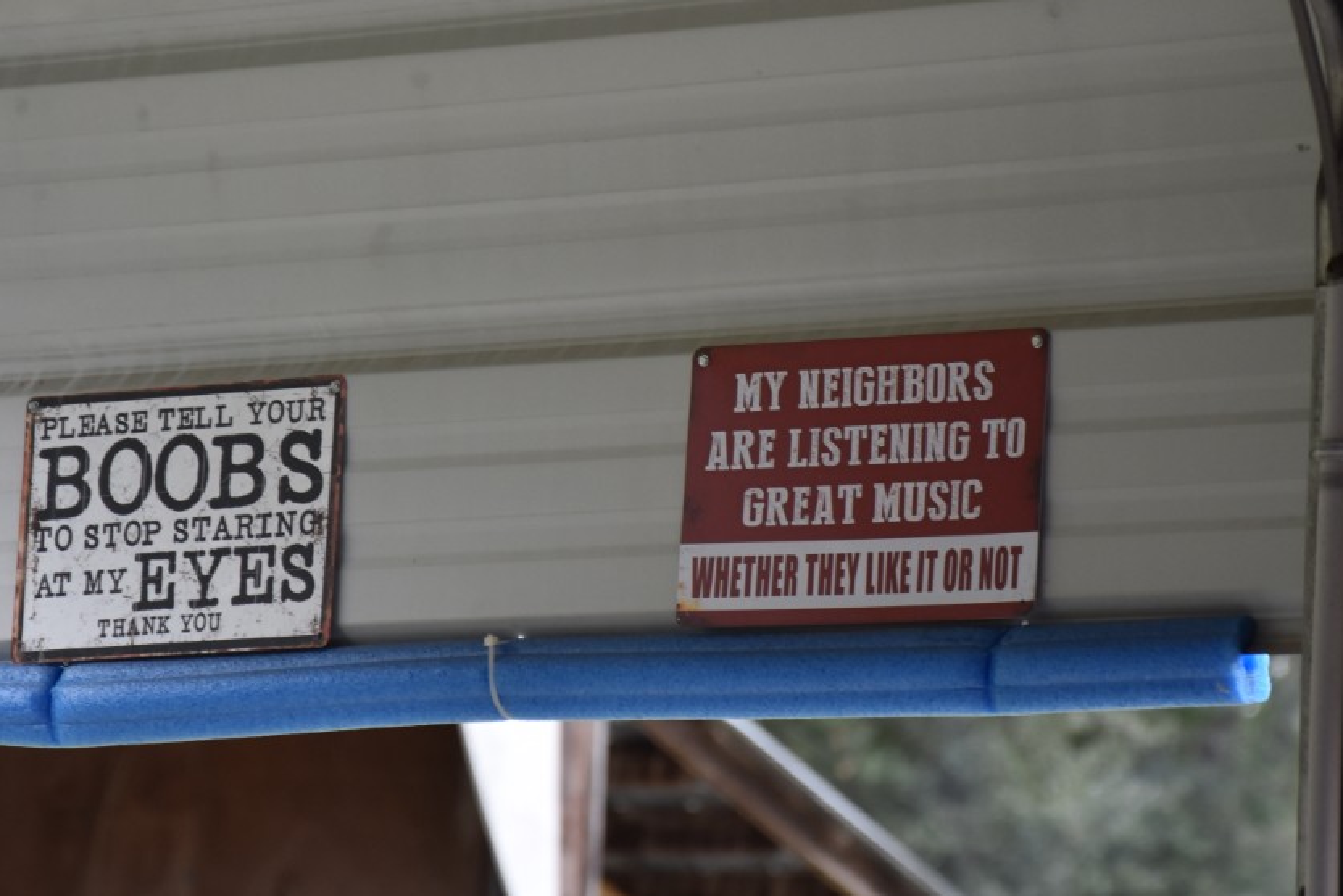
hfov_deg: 9.5
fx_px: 8123
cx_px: 695
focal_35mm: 218
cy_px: 374
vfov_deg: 6.3
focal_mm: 105
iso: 640
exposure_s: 1/250
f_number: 5.6
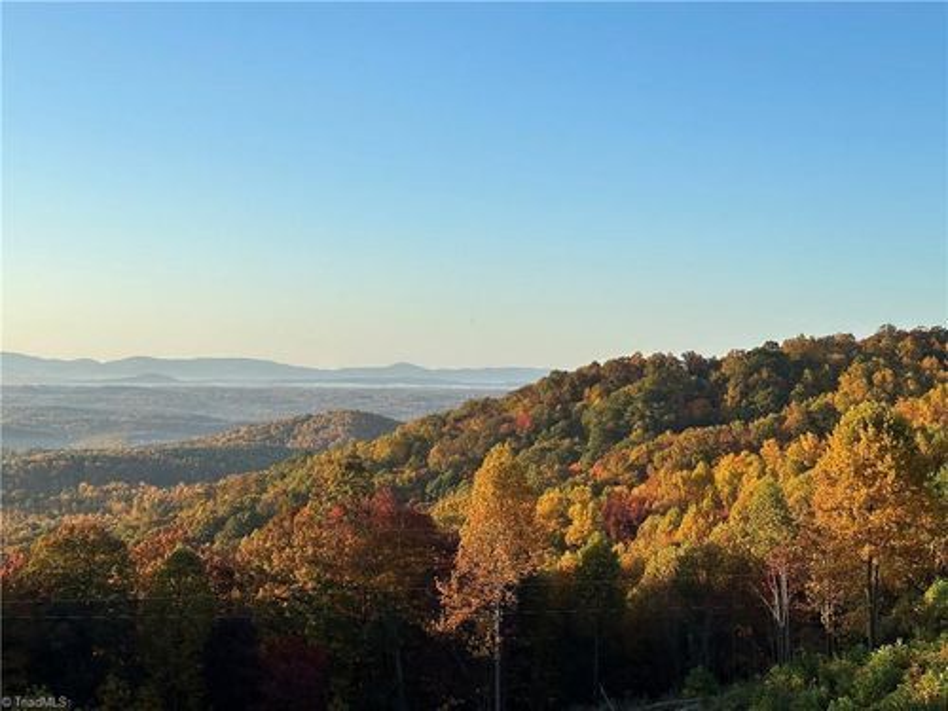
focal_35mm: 48
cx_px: 474
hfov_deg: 39.7
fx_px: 1315
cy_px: 356
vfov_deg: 30.3
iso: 64
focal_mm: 6.86
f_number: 1.78
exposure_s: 1/1848
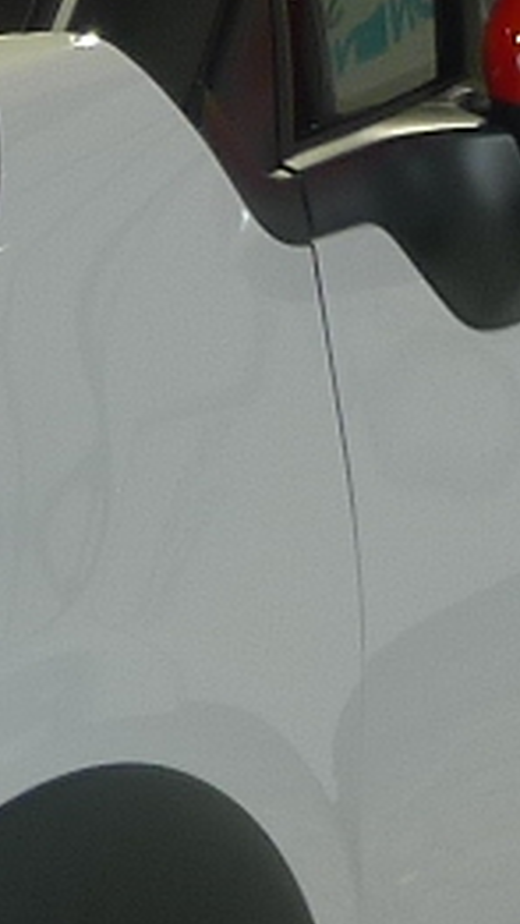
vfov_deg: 9.2
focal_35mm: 234
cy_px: 697
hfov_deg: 4.9
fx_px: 5730
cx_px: -1136
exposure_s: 1/125
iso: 80
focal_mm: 7.5
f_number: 2.3
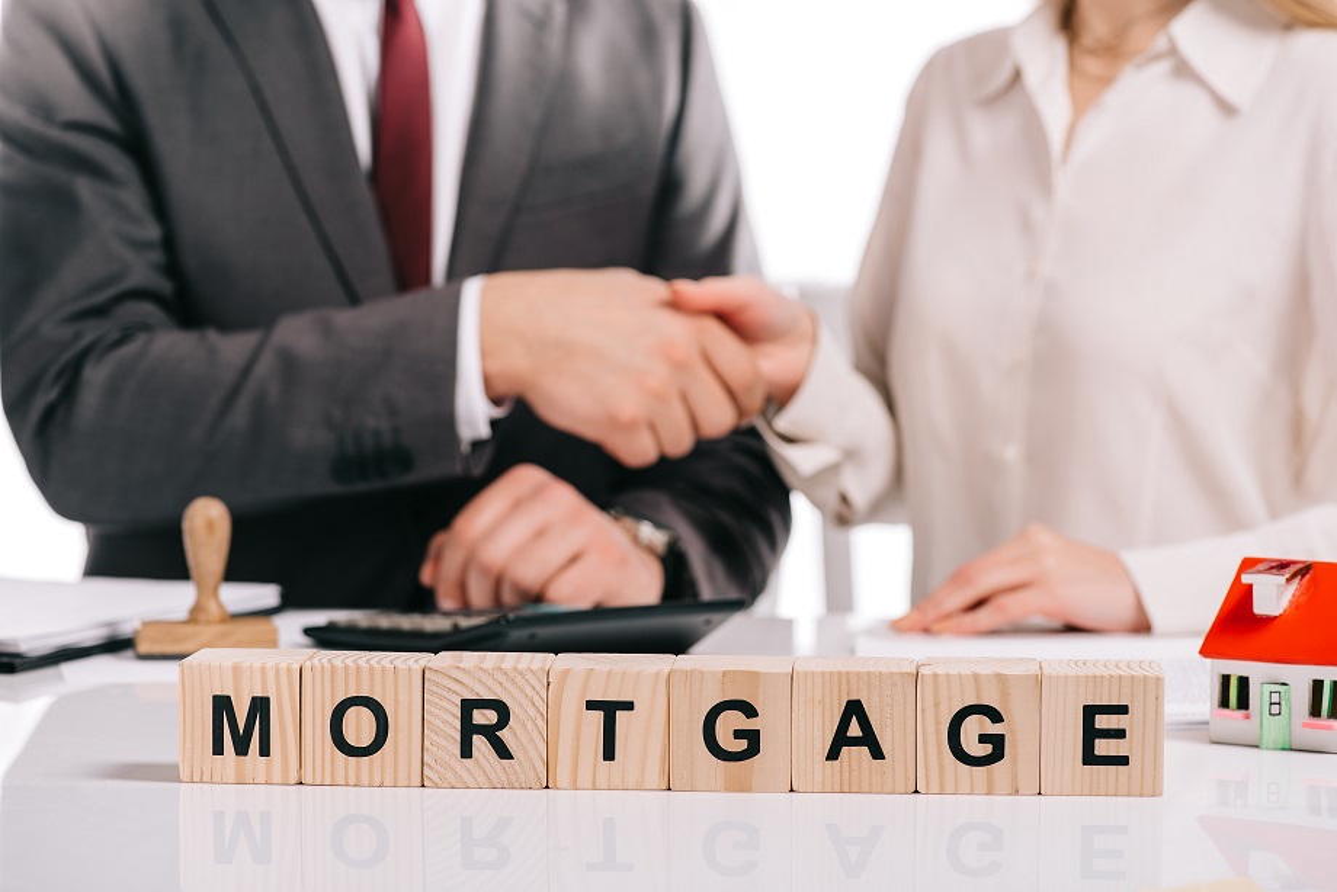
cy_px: 446
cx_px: 668
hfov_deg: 19.5
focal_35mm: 105
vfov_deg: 13.1
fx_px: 3901
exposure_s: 1/200
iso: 100
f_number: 5.6
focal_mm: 105
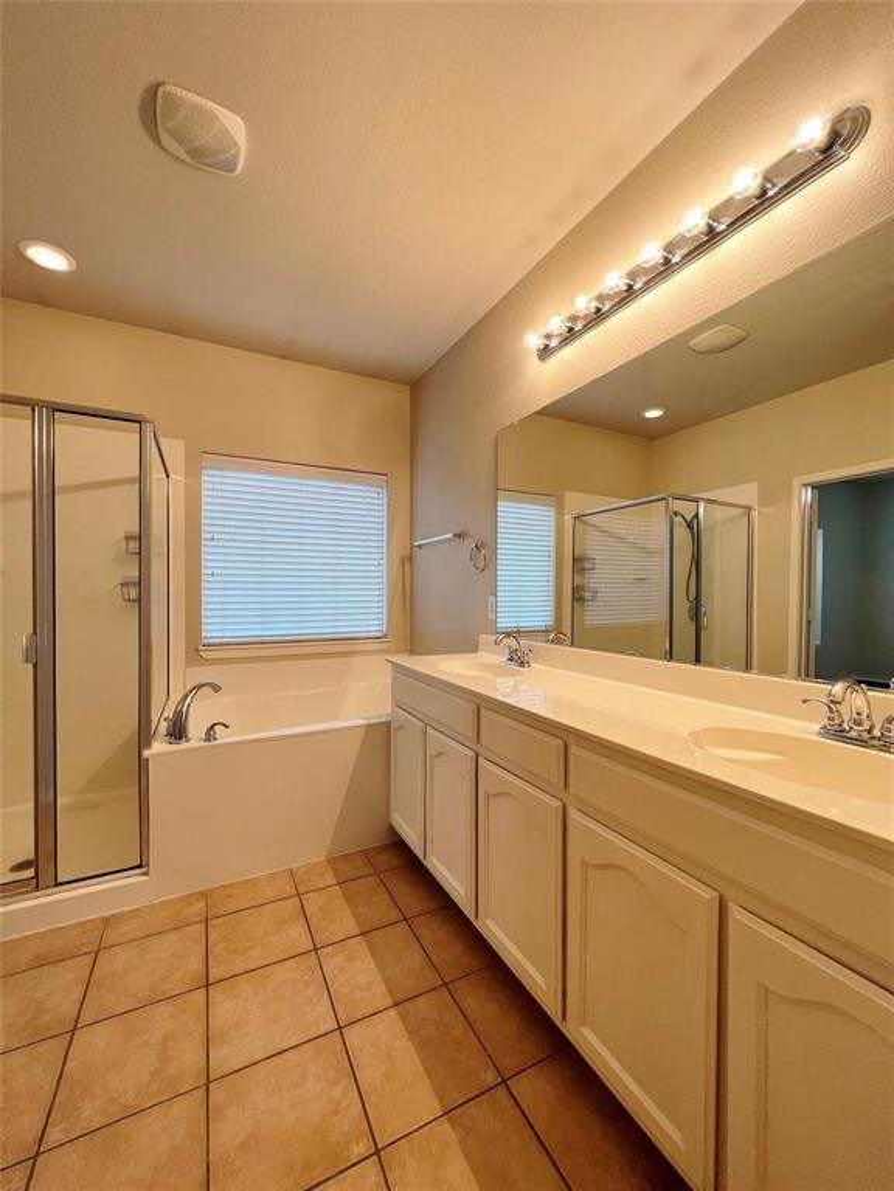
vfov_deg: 106.2
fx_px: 448
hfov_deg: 89.9
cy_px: 596
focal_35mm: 13
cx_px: 447
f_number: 1.8
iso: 125
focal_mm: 1.57
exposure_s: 1/120
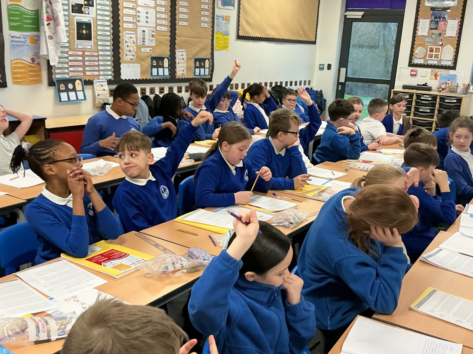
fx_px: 533
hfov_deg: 47.9
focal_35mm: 39
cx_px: 237
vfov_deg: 36.7
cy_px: 209
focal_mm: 3
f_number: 1.8
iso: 100
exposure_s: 1/60
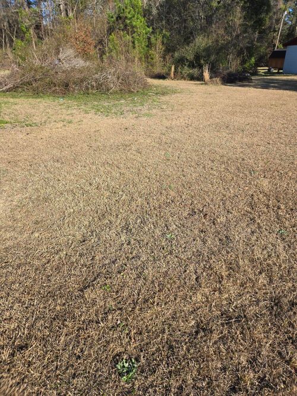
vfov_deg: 73.9
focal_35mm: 23
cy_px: 198
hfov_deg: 58.9
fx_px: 263
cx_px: 148
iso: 25
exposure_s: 1/1265
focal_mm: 5.4
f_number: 1.8
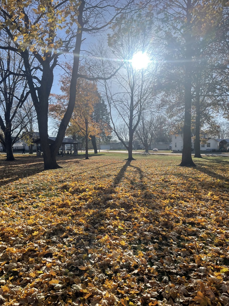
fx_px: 229
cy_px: 153
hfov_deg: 53.1
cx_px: 114
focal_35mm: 26
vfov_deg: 67.3
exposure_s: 1/4292
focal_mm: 4.2
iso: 32
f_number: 1.6
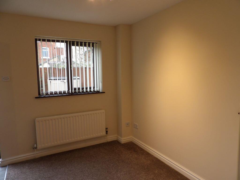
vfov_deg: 56.8
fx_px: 166
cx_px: 120
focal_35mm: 24
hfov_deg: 71.6
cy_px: 90
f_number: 3.2
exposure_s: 1/22
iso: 200
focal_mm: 4.3
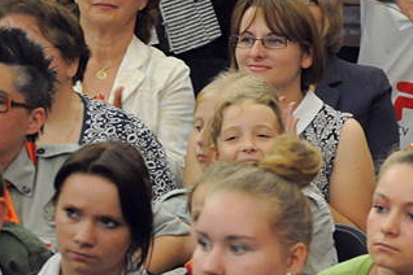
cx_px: 538
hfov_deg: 4.9
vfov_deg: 3.3
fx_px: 4822
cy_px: 195
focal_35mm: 420
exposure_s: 1/80
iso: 2500
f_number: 5.6
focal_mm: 105
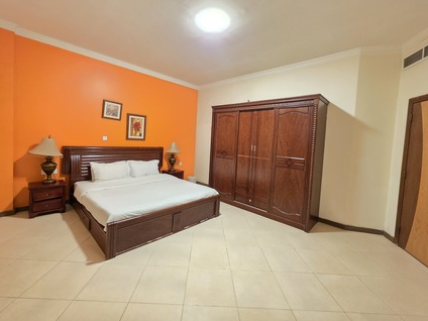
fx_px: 173
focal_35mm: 14
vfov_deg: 85.6
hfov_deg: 102.1
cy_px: 151
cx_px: 210
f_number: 1.9
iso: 1000
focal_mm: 2.2
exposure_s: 1/50
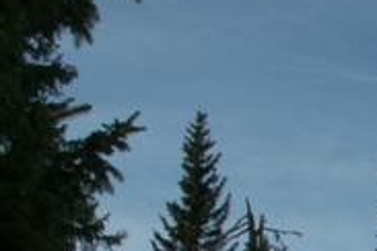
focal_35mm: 127
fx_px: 1330
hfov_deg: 14.5
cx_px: 639
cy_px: 399
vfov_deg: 10.4
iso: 50
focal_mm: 5.86
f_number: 8
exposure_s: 1/400
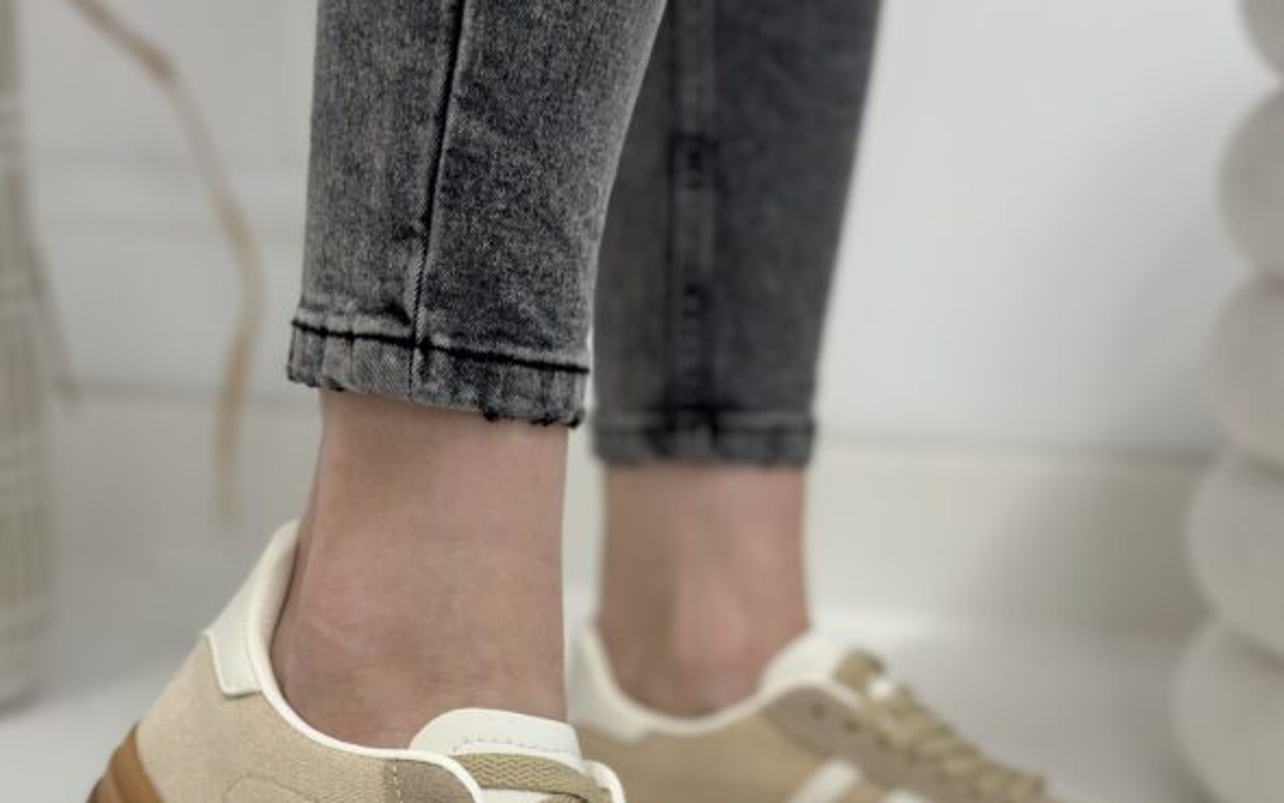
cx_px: 649
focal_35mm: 69
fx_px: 2415
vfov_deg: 18.5
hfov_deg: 29.8
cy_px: 759
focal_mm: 6.86
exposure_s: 1/100
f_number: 1.78
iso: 125
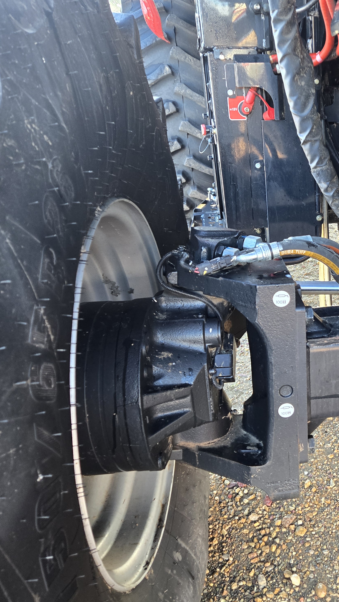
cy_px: 305
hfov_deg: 31.9
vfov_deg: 58.0
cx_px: 342
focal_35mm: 34
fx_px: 543
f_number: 1.8
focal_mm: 5.4
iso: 160
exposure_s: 1/120
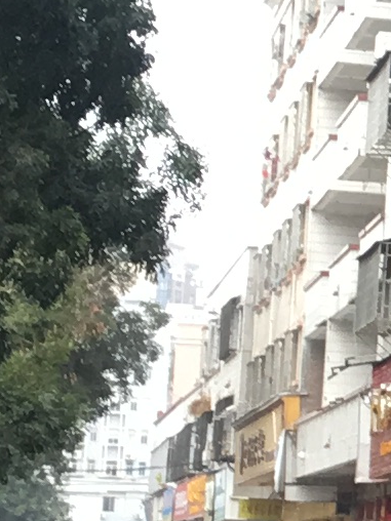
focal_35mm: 230
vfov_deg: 8.6
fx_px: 3464
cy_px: 334
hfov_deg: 5.7
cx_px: 1500
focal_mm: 4.15
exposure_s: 1/100
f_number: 2.2
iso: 25
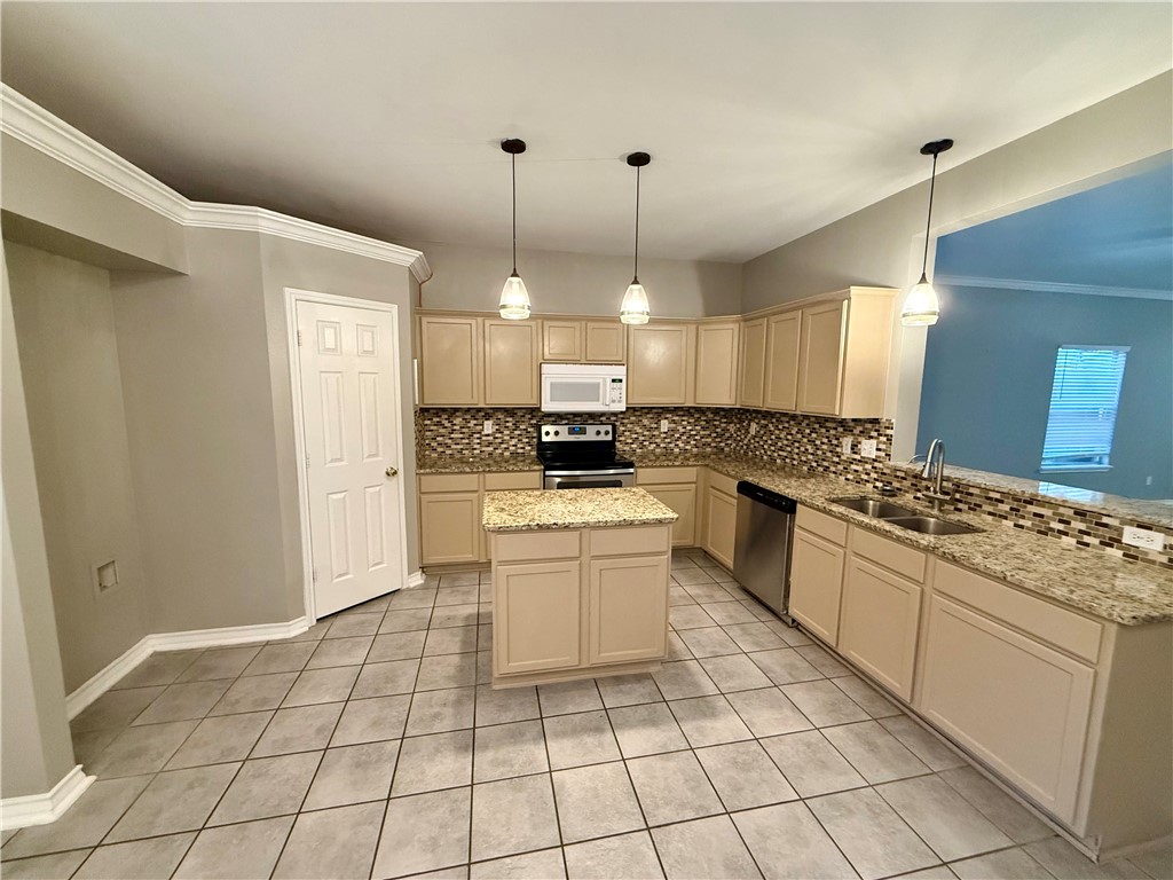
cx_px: 586
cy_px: 440
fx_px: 474
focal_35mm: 14
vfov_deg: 85.7
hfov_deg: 102.1
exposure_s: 1/120
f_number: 2.2
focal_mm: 2.22
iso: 500
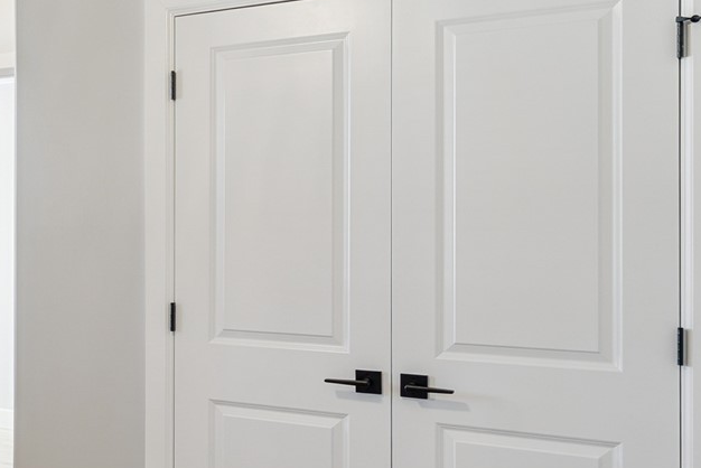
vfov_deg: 26.0
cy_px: 222
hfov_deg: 30.2
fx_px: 1013
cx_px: -214
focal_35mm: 52
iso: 200
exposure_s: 1/40
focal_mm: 16
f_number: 5.6
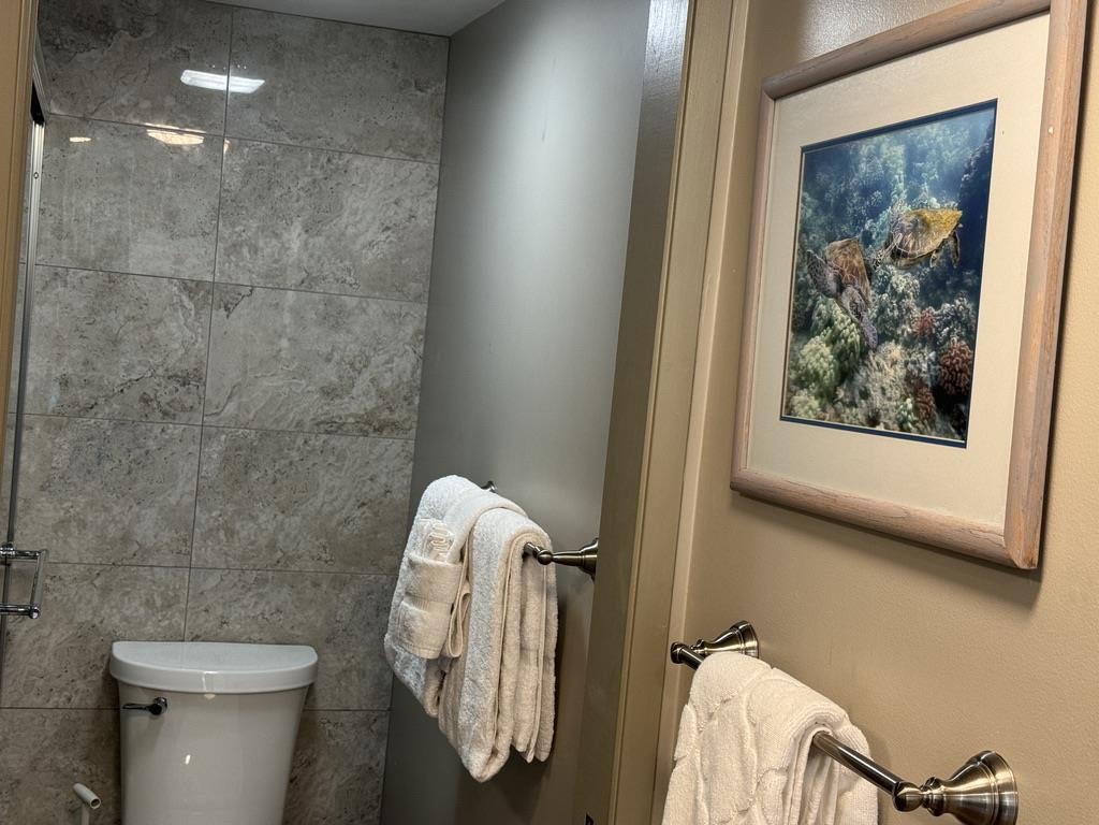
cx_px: 550
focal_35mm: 48
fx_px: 1524
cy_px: 412
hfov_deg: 39.7
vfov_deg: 30.3
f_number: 1.78
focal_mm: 6.76
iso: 100
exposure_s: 1/60
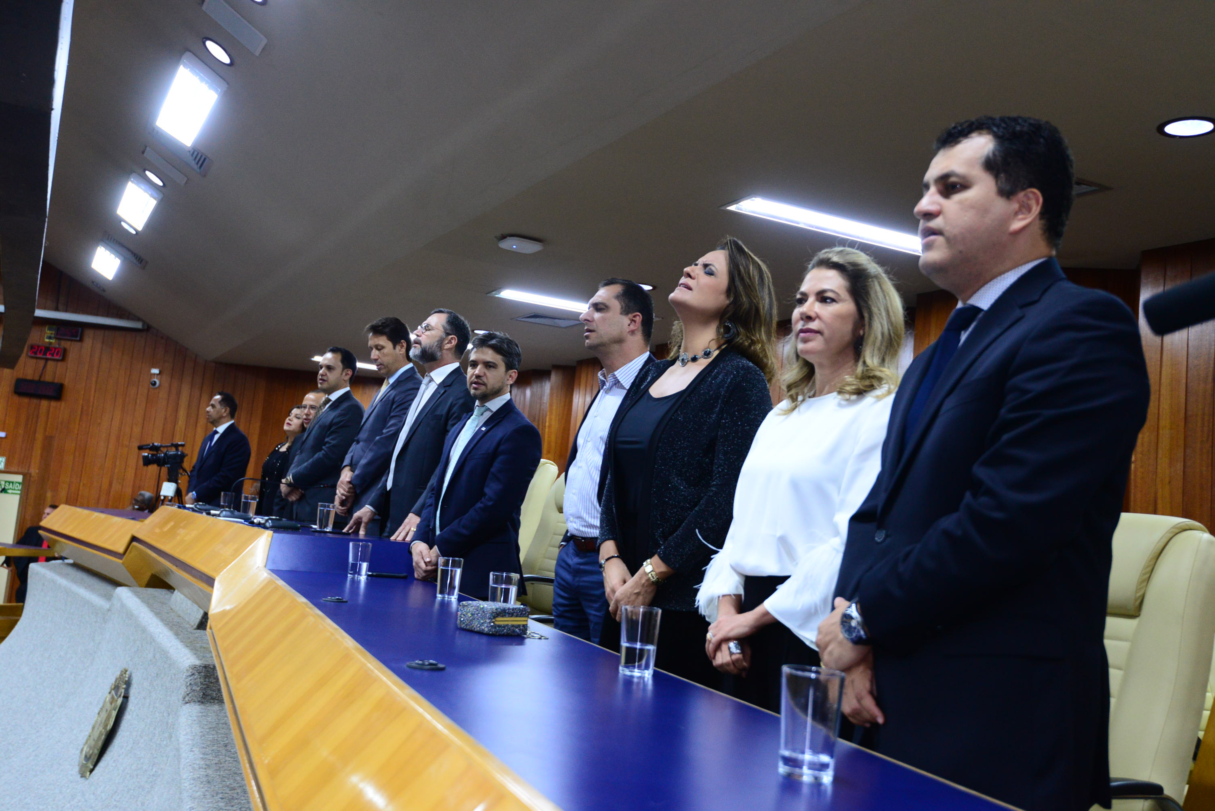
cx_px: 608
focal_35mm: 35
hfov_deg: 54.4
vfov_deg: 37.9
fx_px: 1182
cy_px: 406
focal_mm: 35
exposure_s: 1/80
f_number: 4
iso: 2500
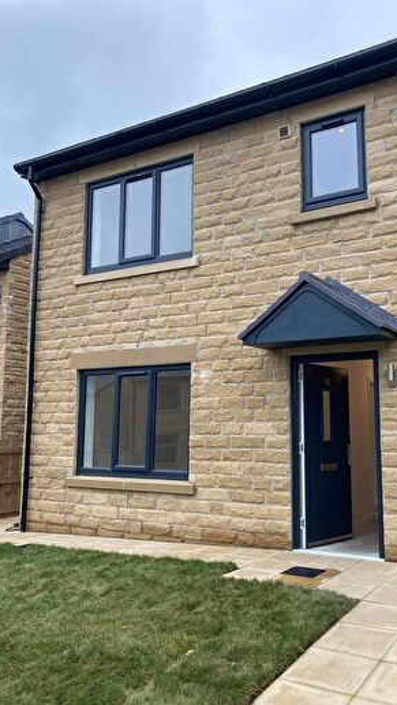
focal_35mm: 31
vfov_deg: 62.6
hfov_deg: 37.4
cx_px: 261
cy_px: 357
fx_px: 580
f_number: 1.8
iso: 25
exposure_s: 1/121
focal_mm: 3.99
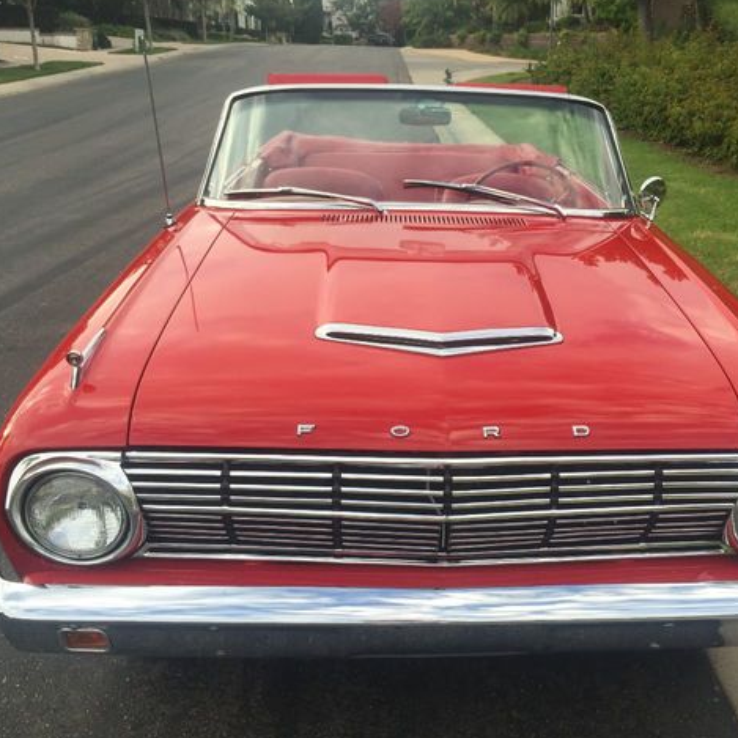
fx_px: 844
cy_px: 370
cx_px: 445
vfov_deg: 47.2
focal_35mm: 35
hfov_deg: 46.9
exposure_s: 1/488
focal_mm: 4.15
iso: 32
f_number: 2.2
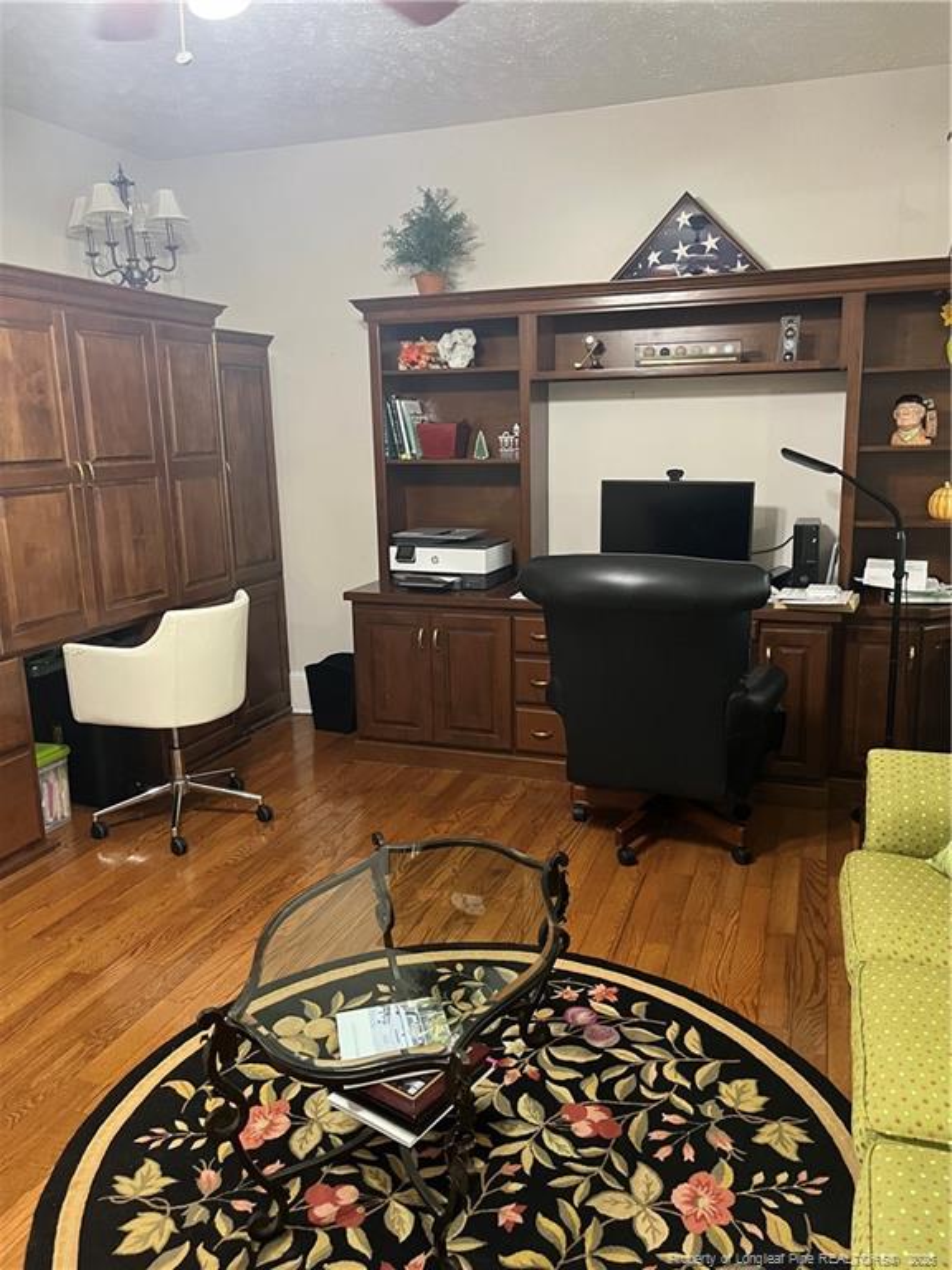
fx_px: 953
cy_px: 635
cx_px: 476
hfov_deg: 53.1
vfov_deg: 67.3
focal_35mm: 26
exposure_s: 1/60
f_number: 1.6
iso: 500
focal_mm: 5.1
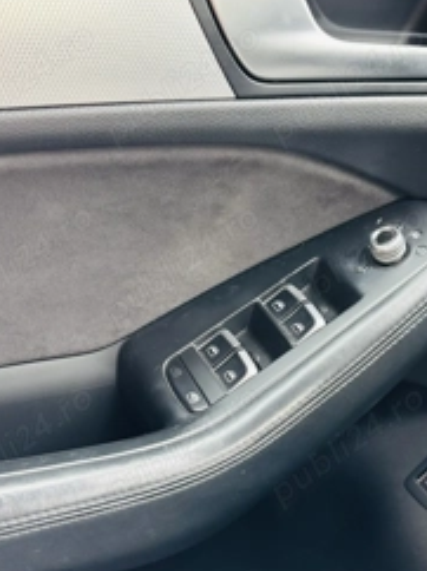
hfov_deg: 33.4
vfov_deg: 43.9
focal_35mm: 43
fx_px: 708
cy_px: 304
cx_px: 264
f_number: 1.6
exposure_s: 1/60
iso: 160
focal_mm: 5.96
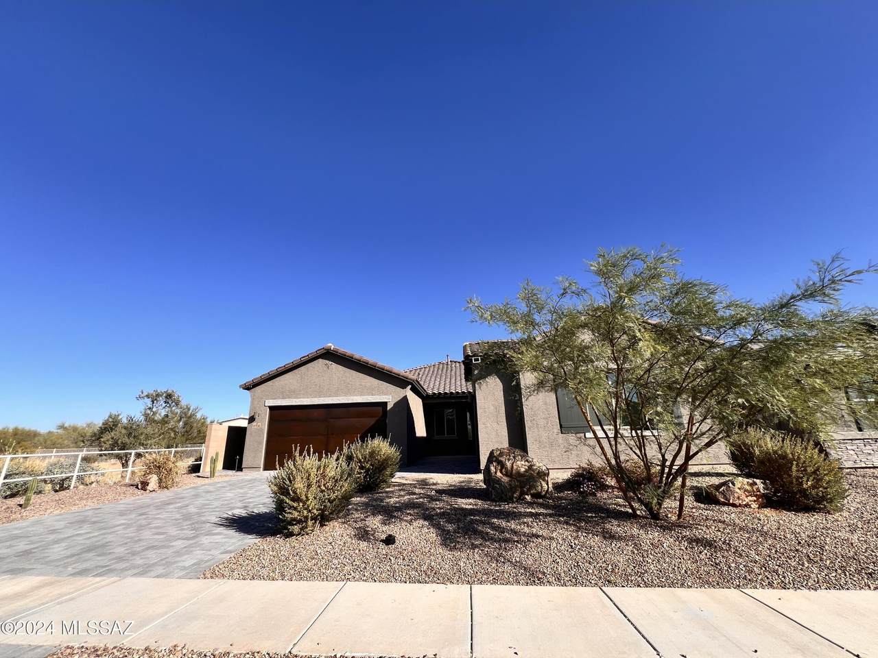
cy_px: 329
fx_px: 330
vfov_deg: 89.9
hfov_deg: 106.2
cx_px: 439
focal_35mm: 13
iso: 32
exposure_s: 1/1263
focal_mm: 1.57
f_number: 1.8
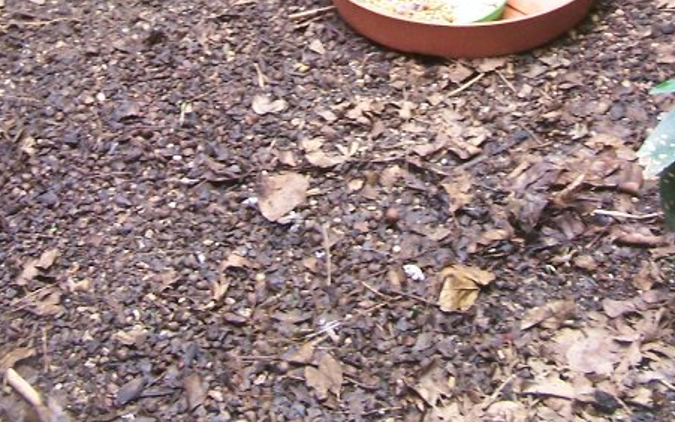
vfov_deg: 14.4
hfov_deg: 23.5
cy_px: -77
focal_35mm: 88
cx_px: 395
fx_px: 1619
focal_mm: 6.3
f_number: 2.8
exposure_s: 1/10
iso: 140
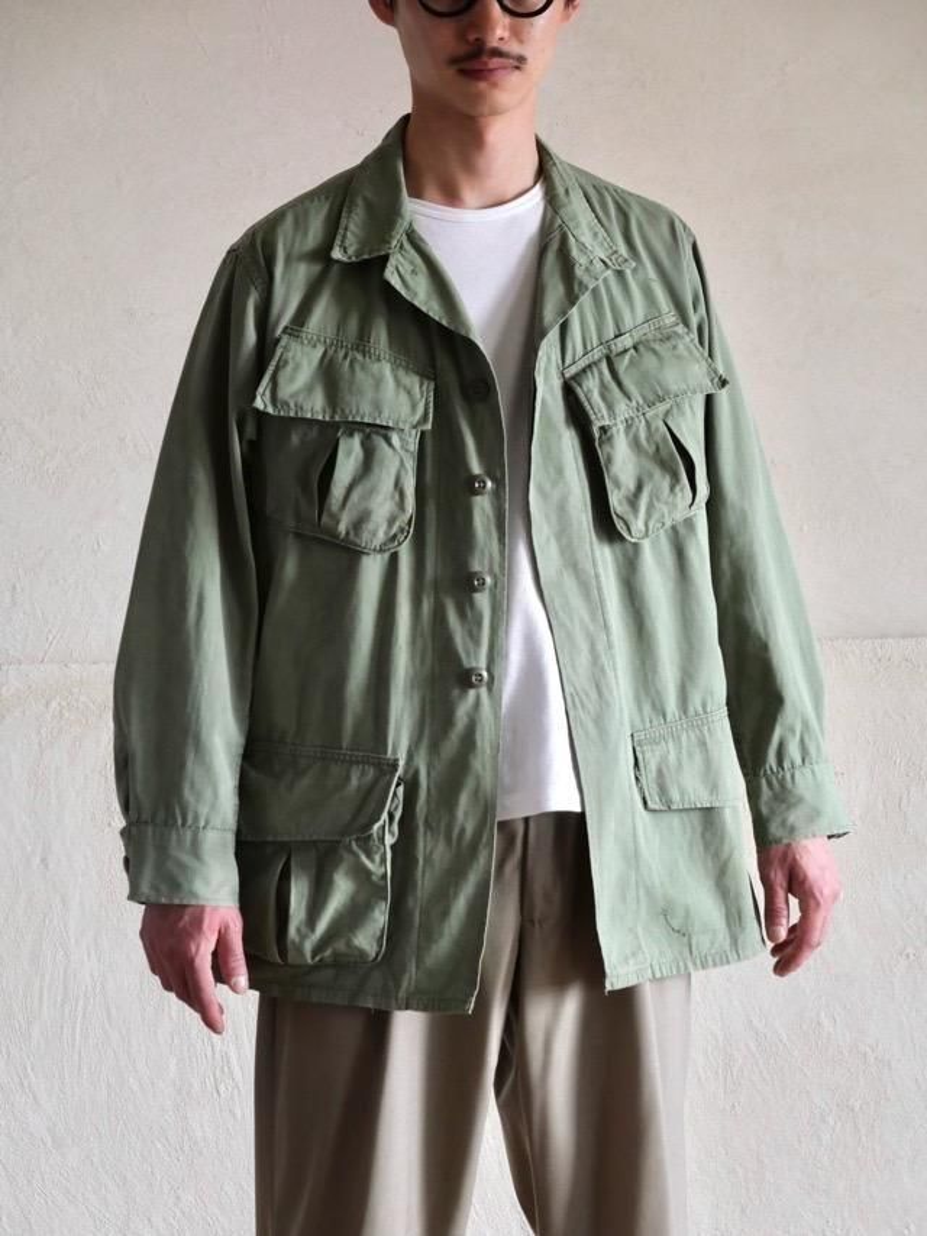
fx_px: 3855
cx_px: 464
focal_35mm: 108
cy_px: 618
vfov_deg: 18.2
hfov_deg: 13.7
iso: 1250
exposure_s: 1/125
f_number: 4
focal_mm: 54
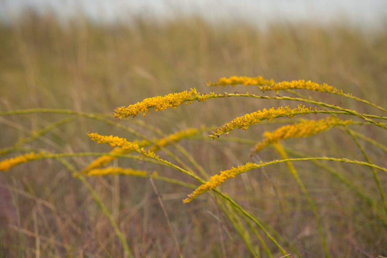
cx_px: 194
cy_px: 129
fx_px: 1129
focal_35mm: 105
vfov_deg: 13.0
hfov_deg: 19.5
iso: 100
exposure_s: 1/500
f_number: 5.6
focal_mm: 105
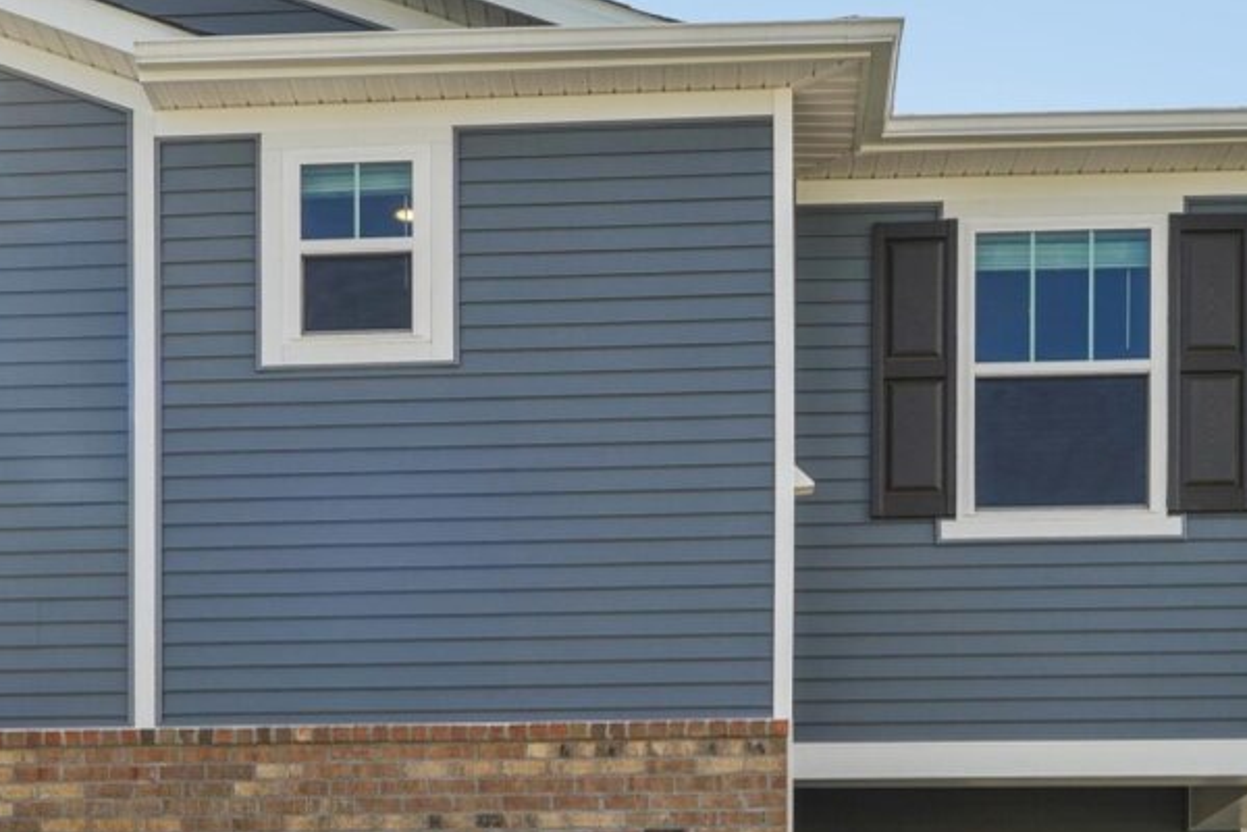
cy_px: 661
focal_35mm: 60
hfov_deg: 33.3
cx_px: 515
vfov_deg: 22.3
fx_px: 2078
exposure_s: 1/60
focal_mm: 20
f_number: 8
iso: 100
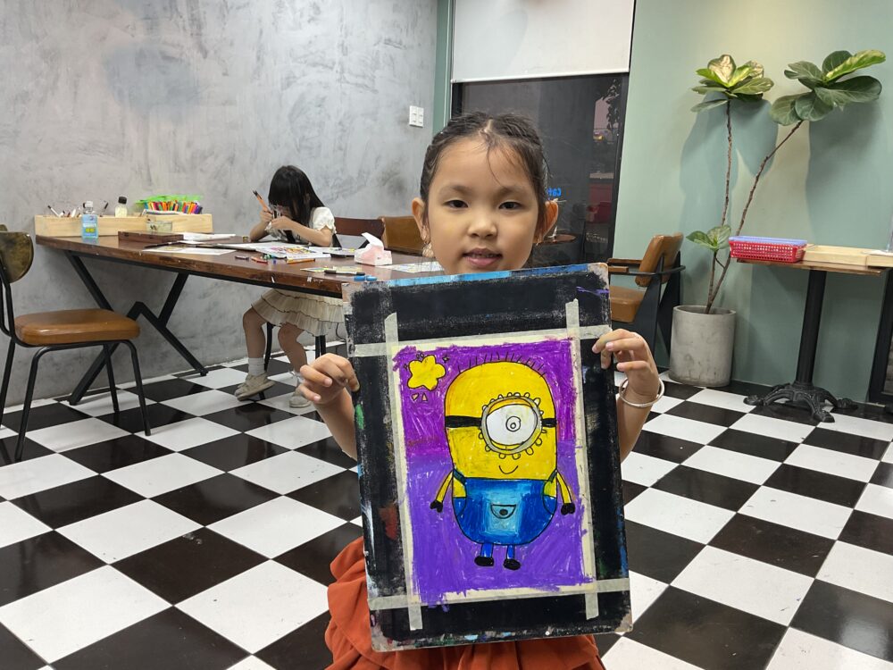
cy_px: 335
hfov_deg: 61.7
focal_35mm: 29
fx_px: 748
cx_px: 446
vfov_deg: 48.2
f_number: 1.8
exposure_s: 1/60
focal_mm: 3
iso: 50
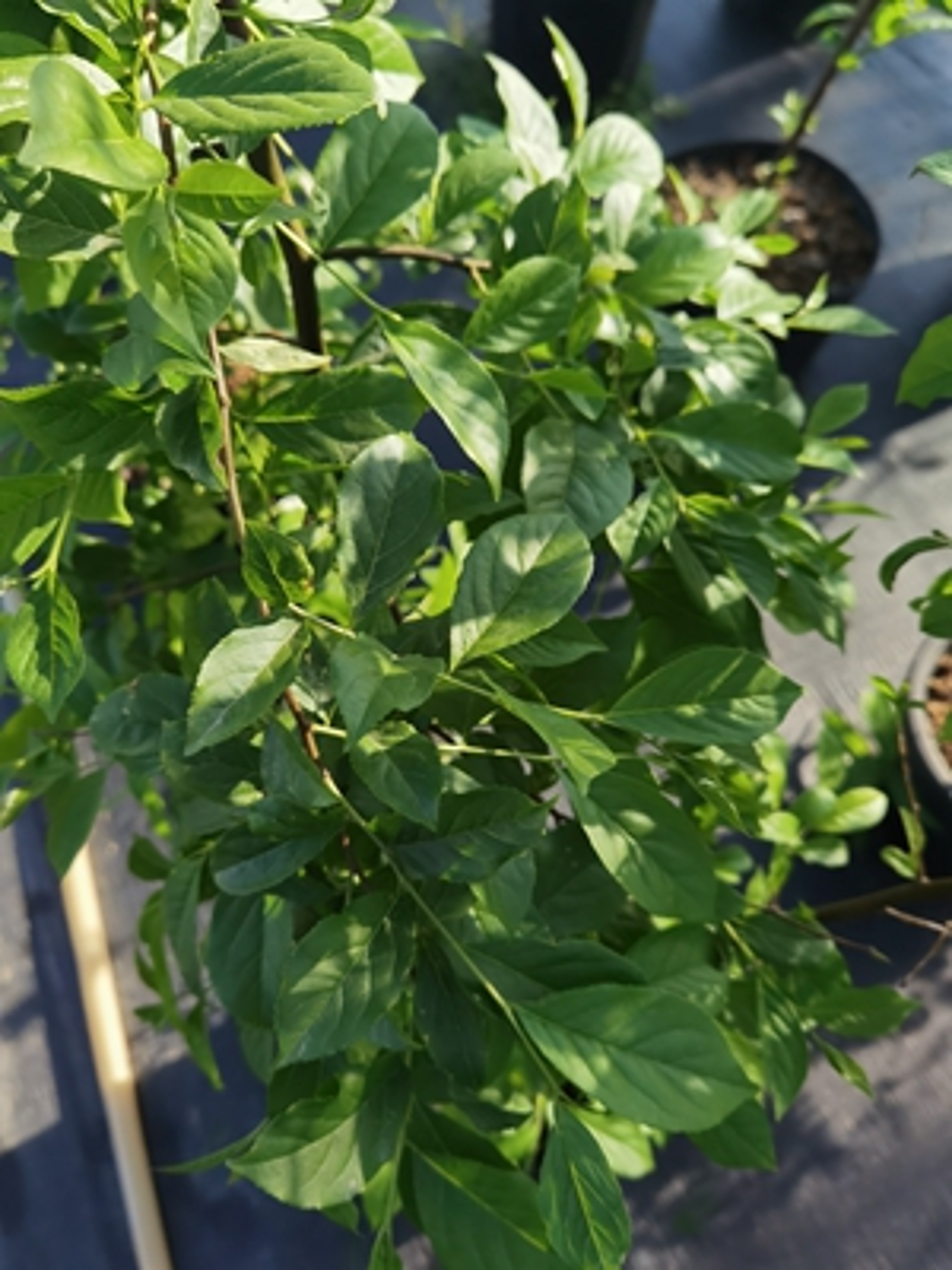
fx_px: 990
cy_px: 635
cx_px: 476
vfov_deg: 65.3
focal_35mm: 27
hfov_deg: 51.4
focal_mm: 6.71
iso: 50
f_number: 1.9
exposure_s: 1/994
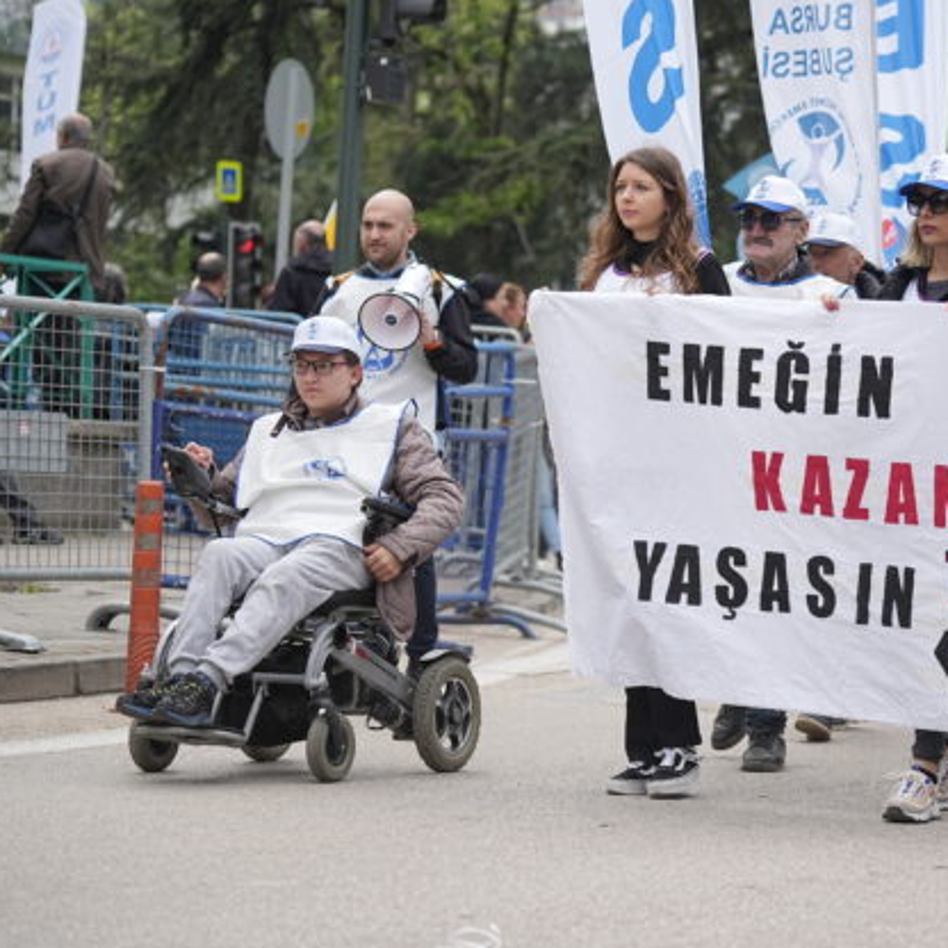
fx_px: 4431
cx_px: 670
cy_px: 476
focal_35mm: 143
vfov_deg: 12.2
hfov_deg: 12.2
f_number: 4
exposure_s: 1/800
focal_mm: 111
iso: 320
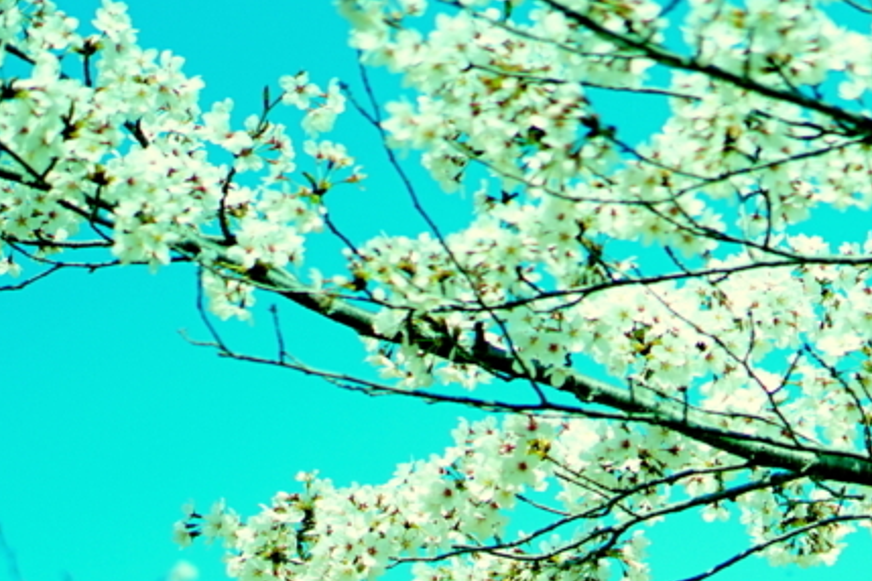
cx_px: 848
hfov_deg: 11.4
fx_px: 4335
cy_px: 670
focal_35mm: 179
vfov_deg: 7.6
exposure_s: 1/4000
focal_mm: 50
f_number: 1.8
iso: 100
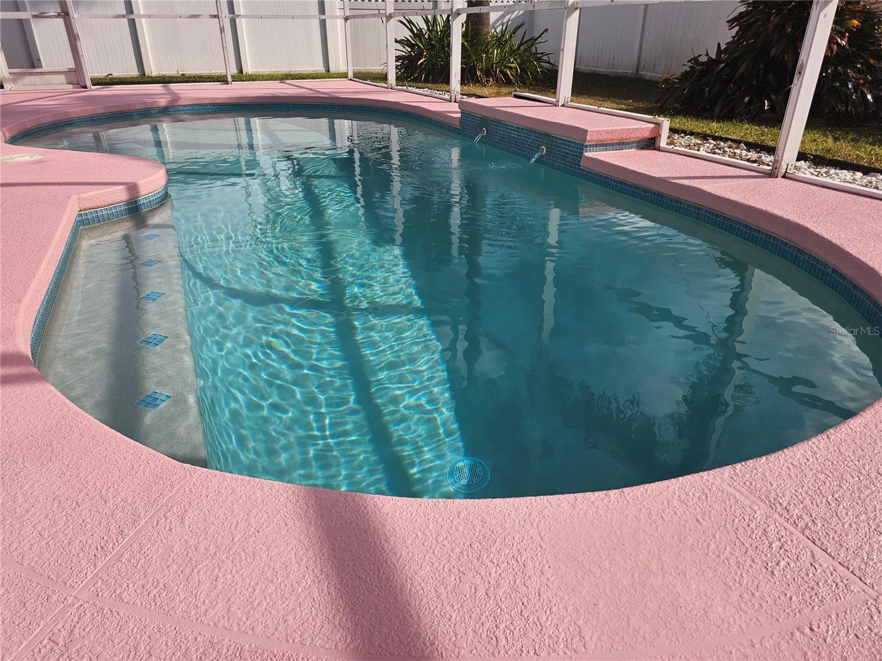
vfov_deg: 58.9
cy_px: 330
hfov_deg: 73.9
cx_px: 441
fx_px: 586
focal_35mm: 23
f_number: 1.7
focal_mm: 6.3
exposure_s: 1/682
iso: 10
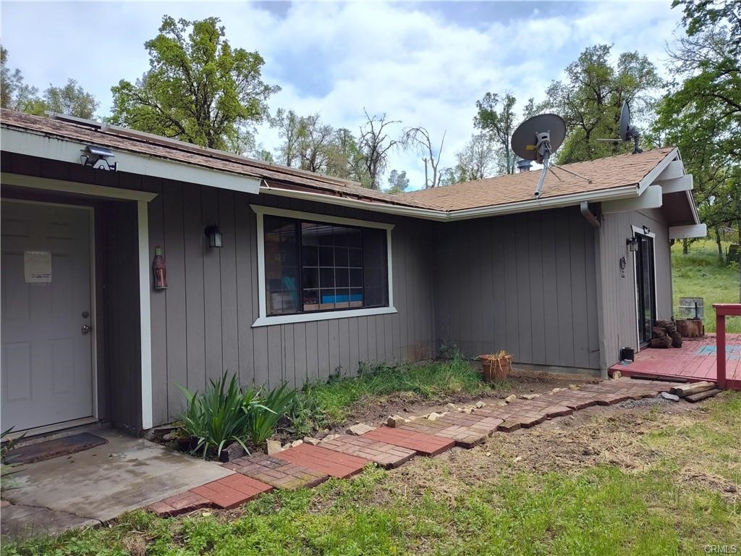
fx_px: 492
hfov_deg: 73.9
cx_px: 370
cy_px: 278
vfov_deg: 58.9
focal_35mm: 23
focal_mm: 5.56
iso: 100
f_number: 1.8
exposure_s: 1/1263
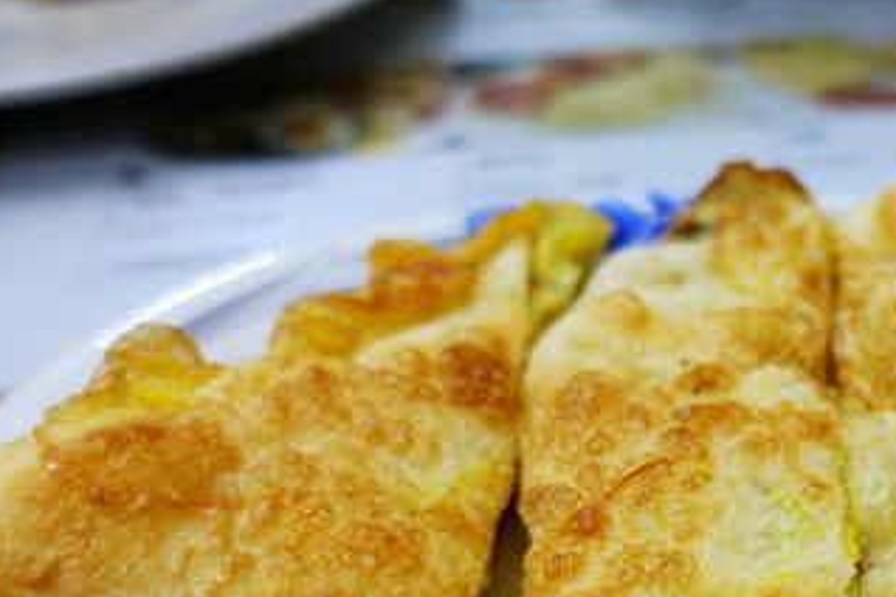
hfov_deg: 37.2
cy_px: 489
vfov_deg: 26.9
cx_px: 840
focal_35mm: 49
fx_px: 1219
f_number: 2
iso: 125
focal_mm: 8.8
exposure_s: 1/30
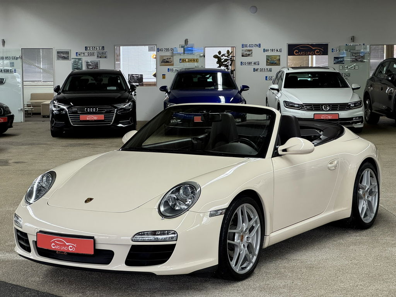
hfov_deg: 25.3
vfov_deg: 19.1
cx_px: 198
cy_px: 148
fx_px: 881
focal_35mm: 77
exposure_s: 1/50
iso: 125
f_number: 2.8
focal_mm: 9
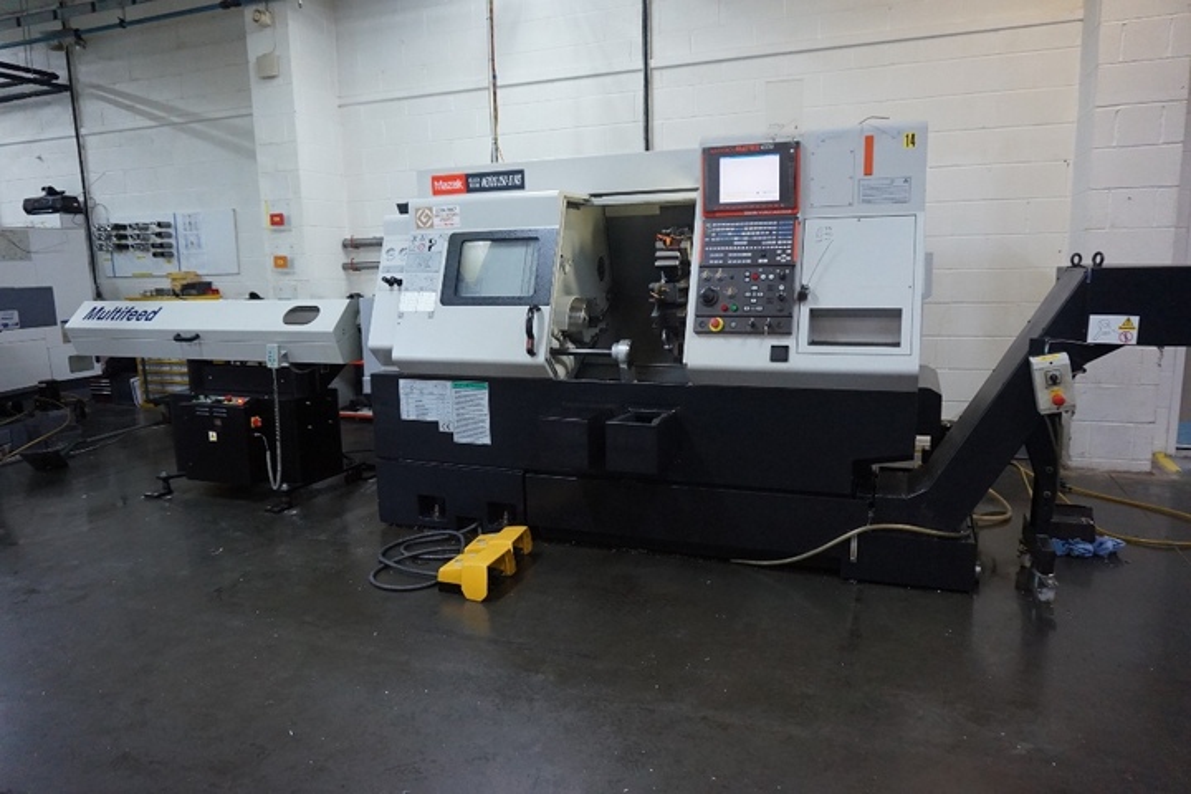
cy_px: 397
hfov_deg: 73.7
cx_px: 596
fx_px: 794
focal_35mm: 24
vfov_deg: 53.1
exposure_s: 1/160
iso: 2000
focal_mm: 16
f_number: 3.5
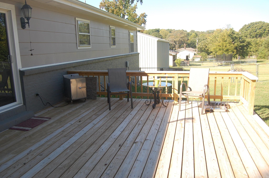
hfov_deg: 67.5
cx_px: 134
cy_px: 89
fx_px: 201
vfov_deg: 47.8
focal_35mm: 27
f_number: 5.6
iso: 400
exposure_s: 1/500
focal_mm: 18
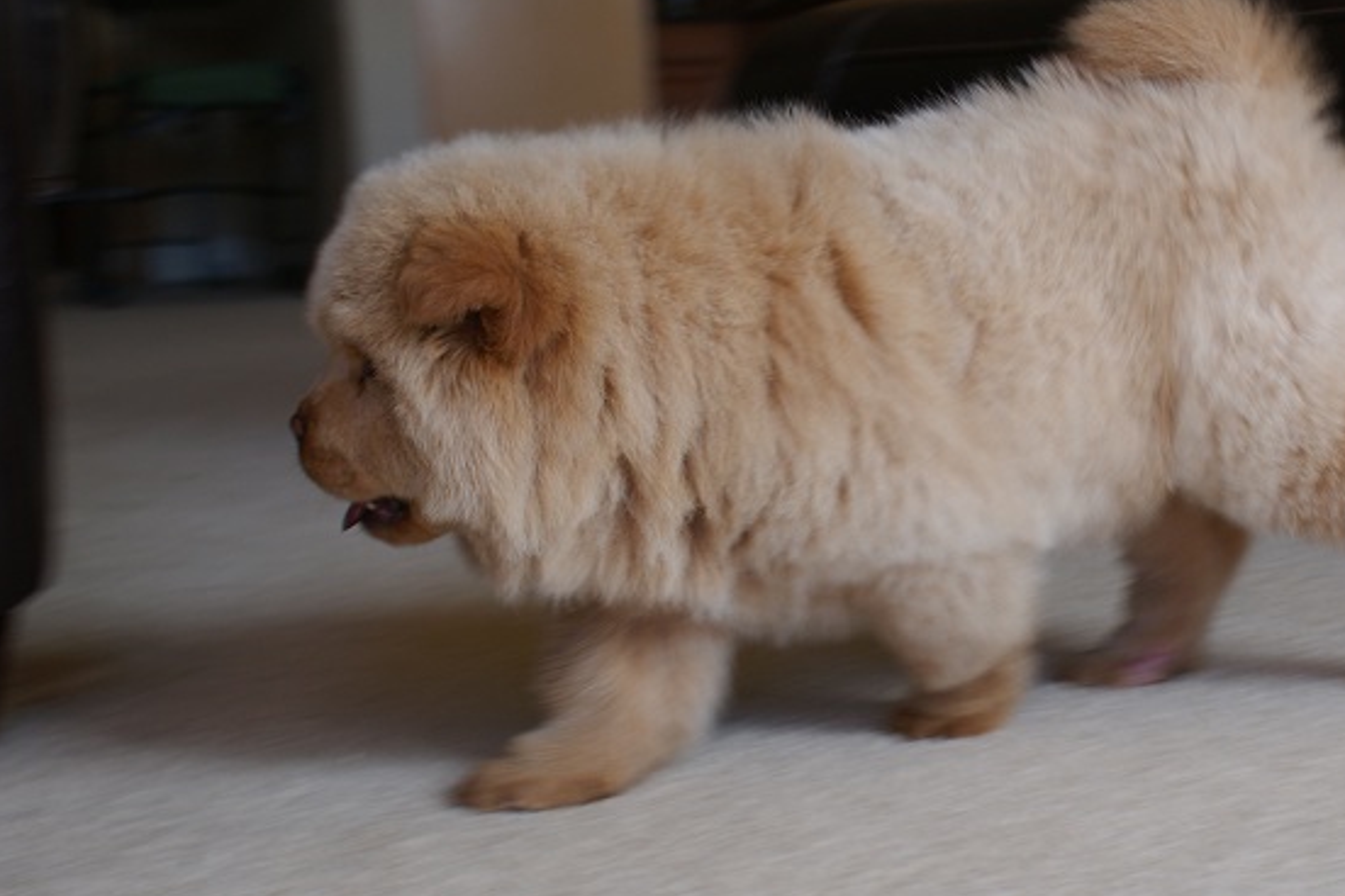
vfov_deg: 23.0
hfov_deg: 33.6
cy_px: 430
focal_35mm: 59
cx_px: 917
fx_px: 2204
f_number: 5
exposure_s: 1/50
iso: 100
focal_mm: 28
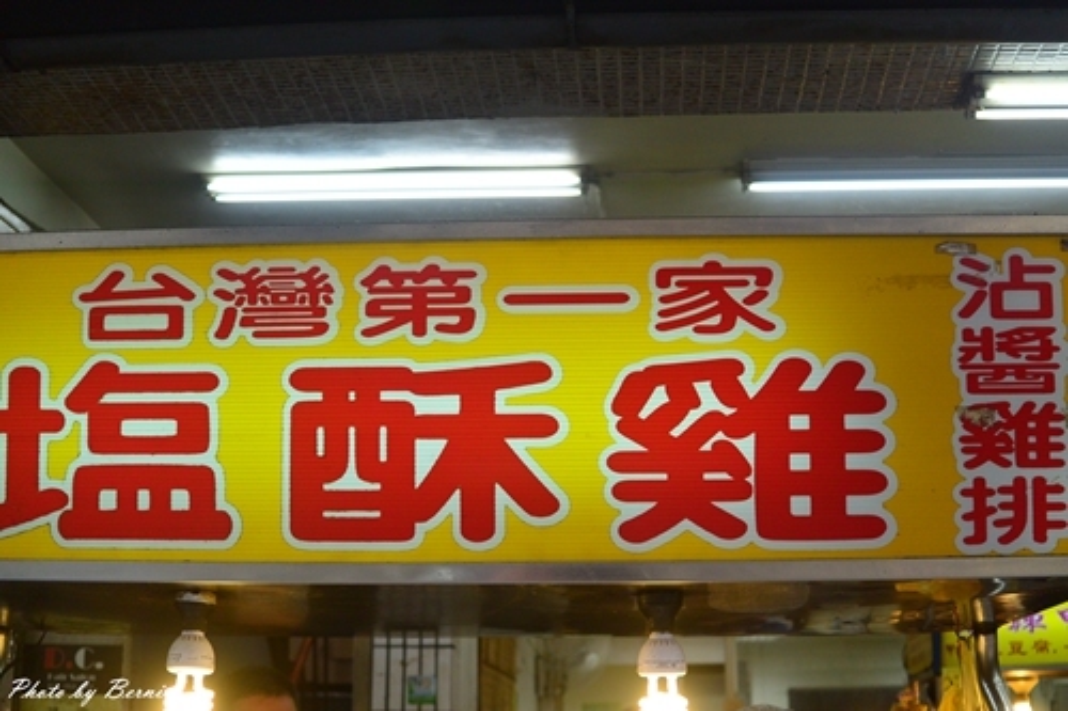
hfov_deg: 40.4
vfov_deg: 27.5
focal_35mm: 49
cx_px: 534
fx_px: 1453
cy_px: 356
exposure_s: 1/320
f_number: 2.2
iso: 200
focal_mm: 18.5
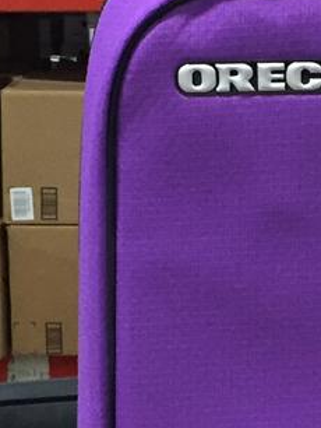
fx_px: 1963
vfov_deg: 12.4
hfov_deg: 9.3
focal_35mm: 159
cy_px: 284
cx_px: 332
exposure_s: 1/30
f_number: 2.2
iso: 250
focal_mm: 4.15
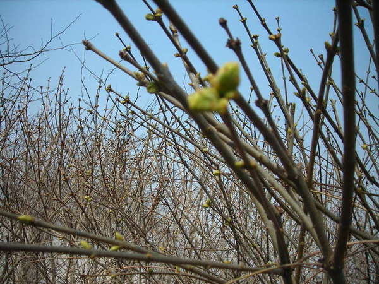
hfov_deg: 49.0
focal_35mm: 38
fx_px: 416
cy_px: 142
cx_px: 190
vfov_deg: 37.7
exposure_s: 1/144
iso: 50
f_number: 6.4
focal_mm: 6.3
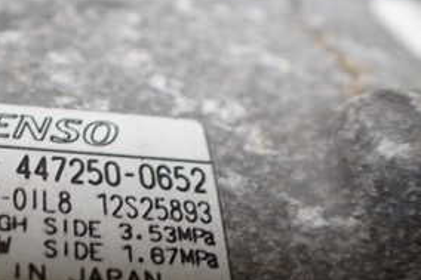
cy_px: 181
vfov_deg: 20.5
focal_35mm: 66
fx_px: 771
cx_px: 47
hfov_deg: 29.4
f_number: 2.3
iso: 800
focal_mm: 5.4
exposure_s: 1/40
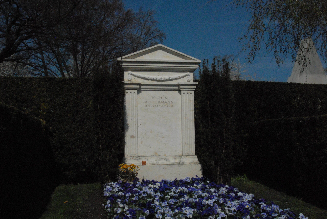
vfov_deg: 37.0
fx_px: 327
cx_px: 164
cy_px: 110
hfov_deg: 53.1
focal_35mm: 36
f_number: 22
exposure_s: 1/2500
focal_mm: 24
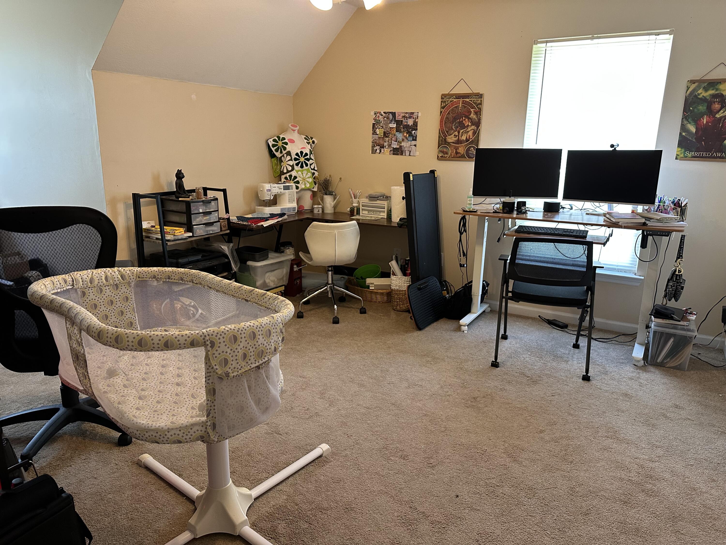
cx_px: 363
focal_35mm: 24
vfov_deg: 56.8
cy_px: 272
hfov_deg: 71.6
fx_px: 503
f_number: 1.78
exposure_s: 1/60
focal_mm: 6.86
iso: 320
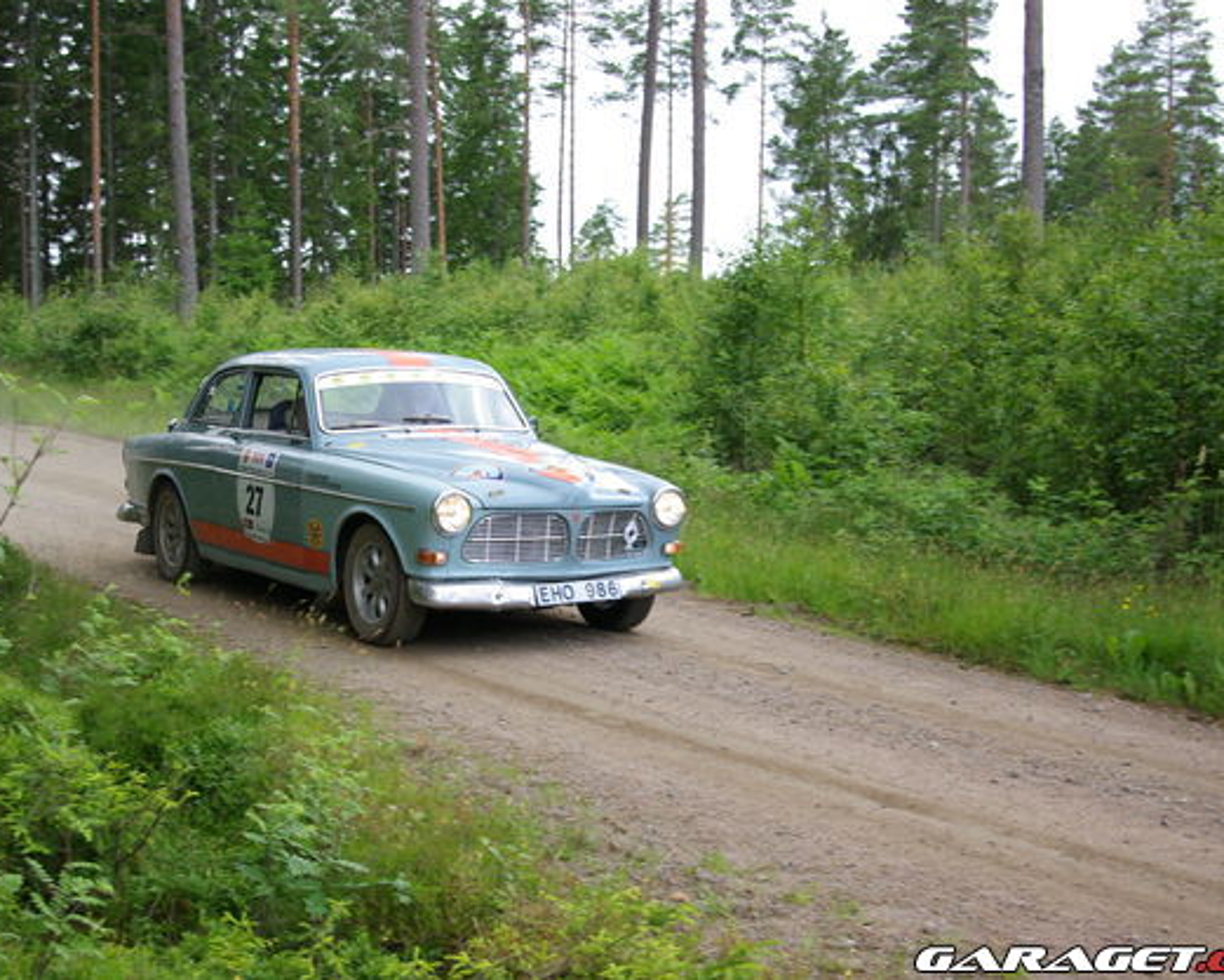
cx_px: 566
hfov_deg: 35.0
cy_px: 481
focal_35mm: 54
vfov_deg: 28.3
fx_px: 1941
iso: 400
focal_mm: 31
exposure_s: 1/250
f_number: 4.5
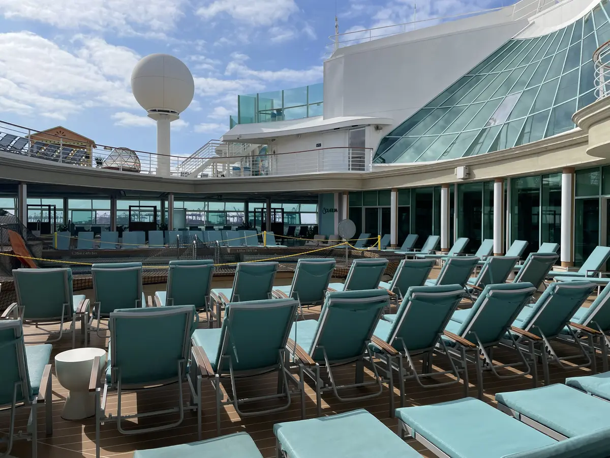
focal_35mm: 26
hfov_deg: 67.3
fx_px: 458
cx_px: 305
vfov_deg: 53.1
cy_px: 229
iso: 32
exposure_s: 1/11905
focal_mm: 4.2
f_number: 1.6
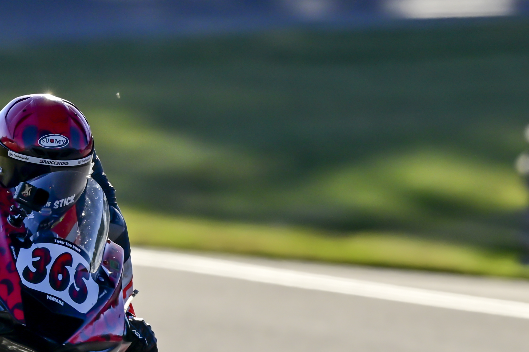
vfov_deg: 1.0
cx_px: 70
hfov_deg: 1.4
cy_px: 371
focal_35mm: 1439
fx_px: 21141
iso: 560
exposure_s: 1/1600
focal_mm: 400
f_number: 5
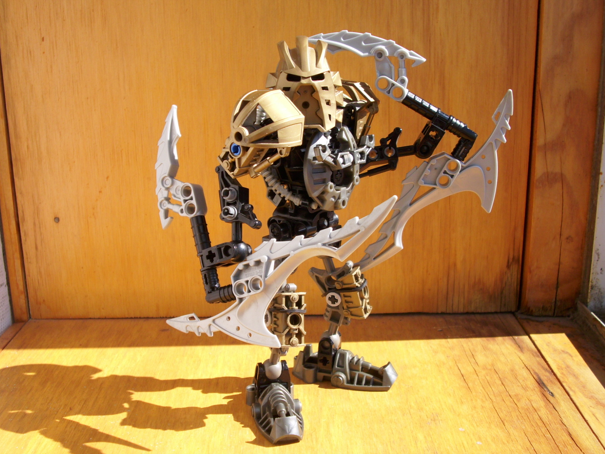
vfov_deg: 36.0
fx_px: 699
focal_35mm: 40
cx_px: 296
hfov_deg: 46.8
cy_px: 224
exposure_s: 1/438
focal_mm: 7.6
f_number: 3.1
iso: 50
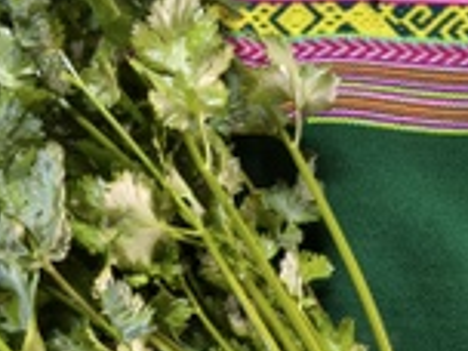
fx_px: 1028
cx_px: 123
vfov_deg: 18.9
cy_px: 345
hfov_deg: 25.4
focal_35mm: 76
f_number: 1.8
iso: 1511
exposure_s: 1/50
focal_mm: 5.56
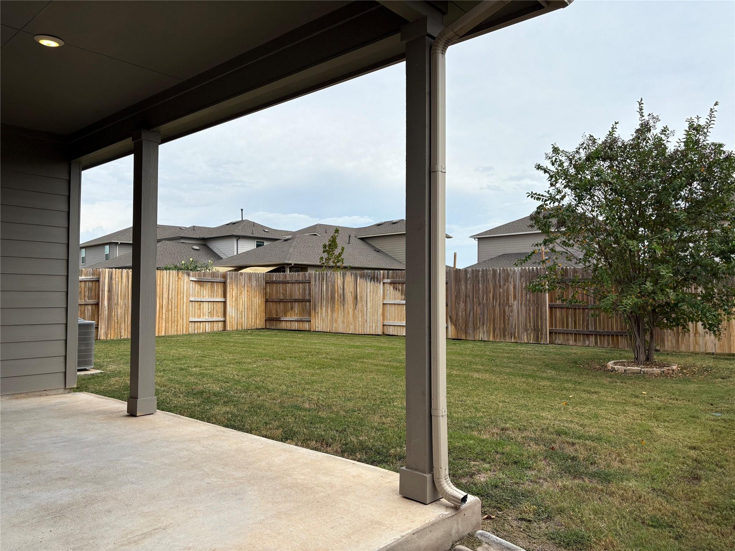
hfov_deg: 67.3
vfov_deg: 53.1
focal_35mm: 26
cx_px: 368
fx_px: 552
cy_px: 276
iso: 50
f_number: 1.6
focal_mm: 5.96
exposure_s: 1/4329
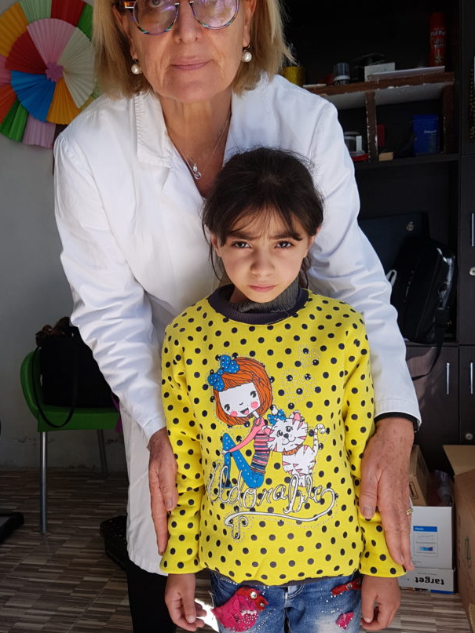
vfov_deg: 55.4
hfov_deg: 42.9
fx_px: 604
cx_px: 236
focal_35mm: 33
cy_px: 315
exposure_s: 1/334
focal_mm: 4.2
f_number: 1.7
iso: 50
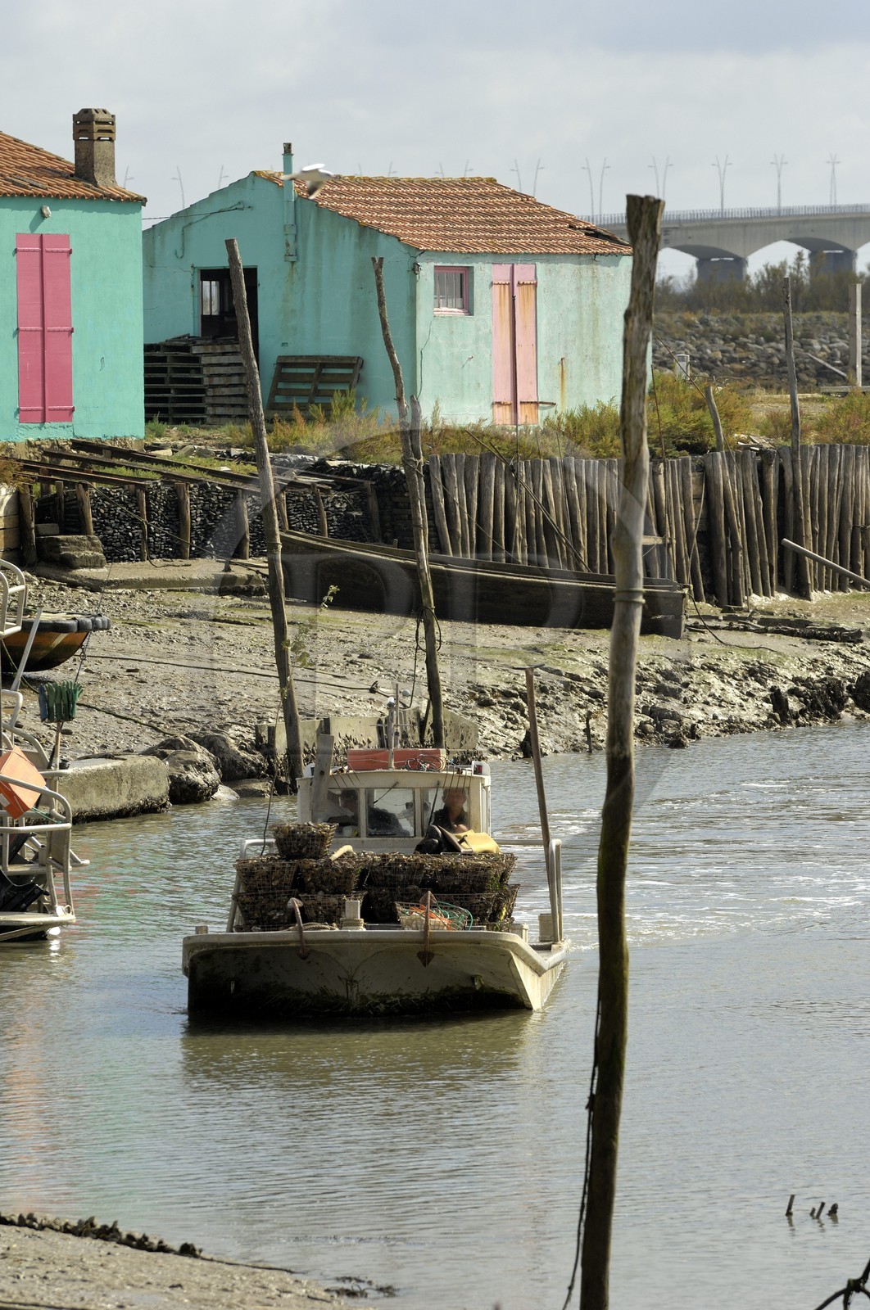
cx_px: 435
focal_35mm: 285
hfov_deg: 4.8
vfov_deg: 7.2
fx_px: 10362
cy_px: 655
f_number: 5.6
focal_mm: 190
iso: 100
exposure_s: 1/400
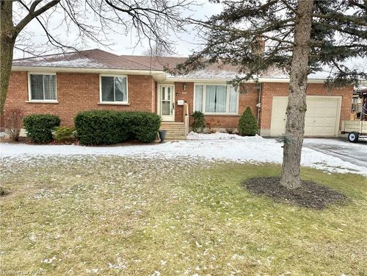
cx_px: 184
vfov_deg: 56.8
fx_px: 254
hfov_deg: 71.6
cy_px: 138
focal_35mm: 24
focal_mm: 6.86
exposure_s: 1/484
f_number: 1.78
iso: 80
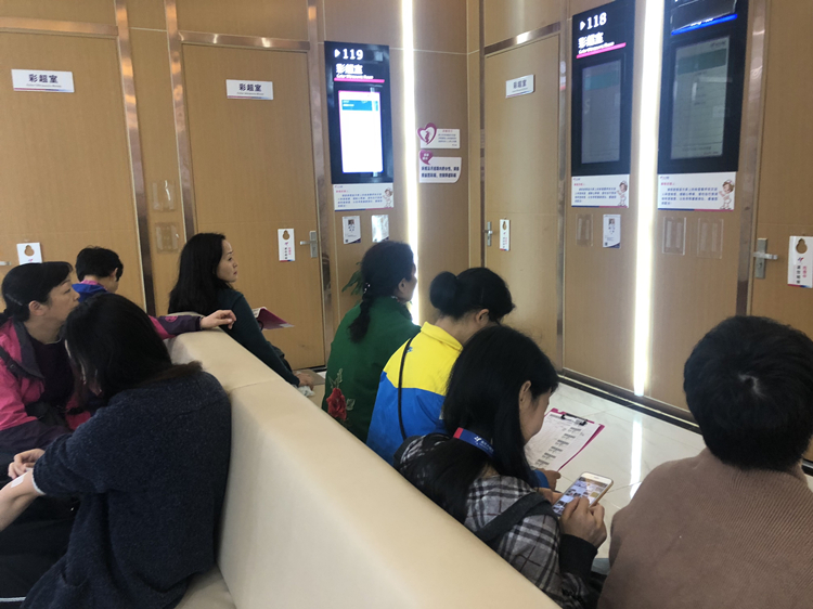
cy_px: 304
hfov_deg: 63.5
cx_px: 406
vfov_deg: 49.7
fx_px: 657
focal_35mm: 28
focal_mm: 4
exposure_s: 1/17
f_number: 1.8
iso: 64
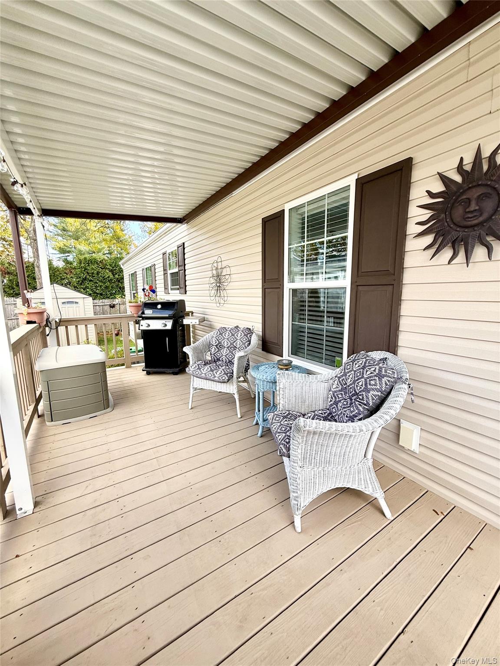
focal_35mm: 14
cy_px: 333
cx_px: 250
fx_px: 270
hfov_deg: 85.7
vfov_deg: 102.1
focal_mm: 2.22
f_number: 2.2
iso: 50
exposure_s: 1/139
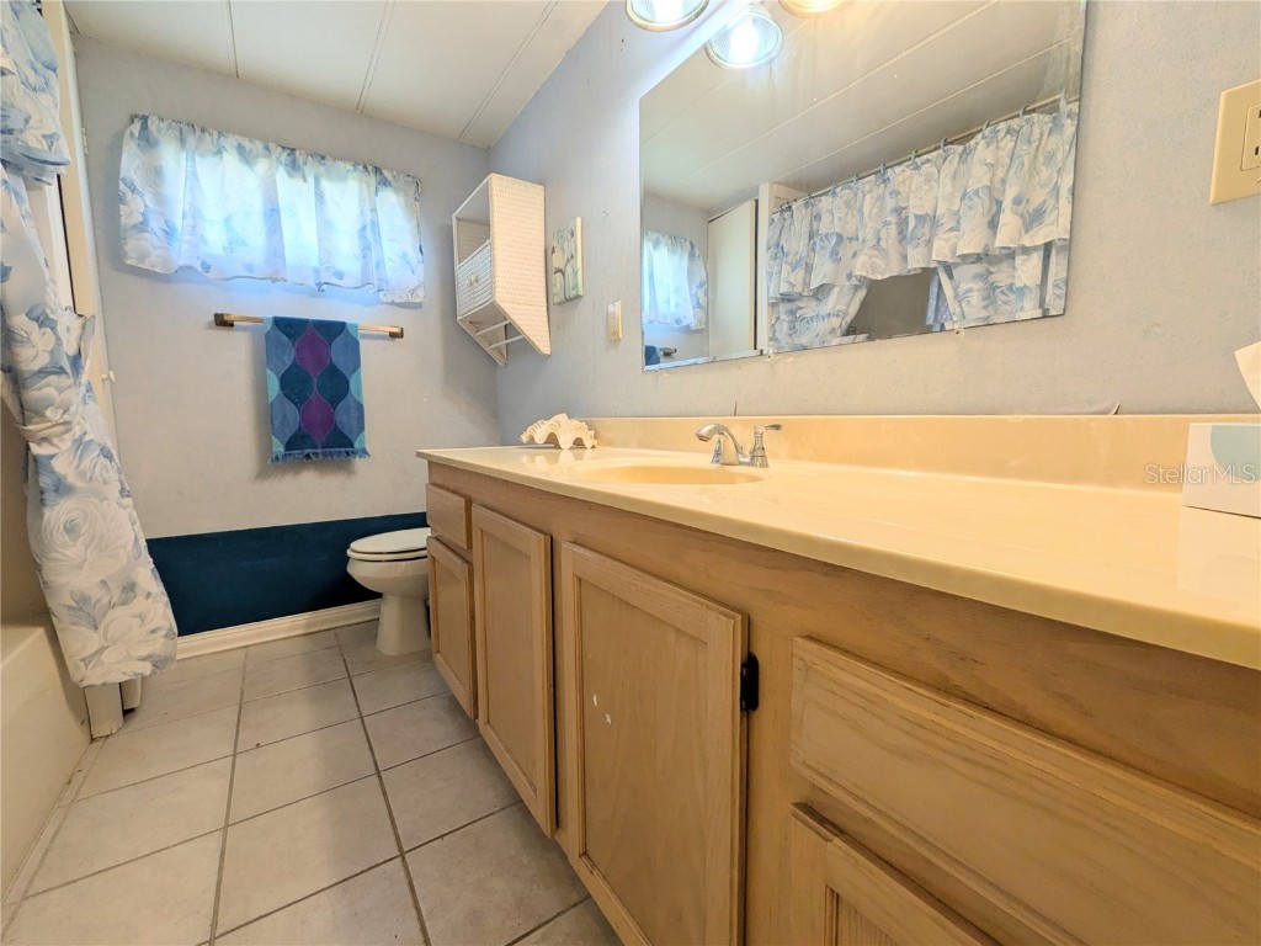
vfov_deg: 85.7
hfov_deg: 102.1
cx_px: 630
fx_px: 510
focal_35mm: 14
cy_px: 473
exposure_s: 1/120
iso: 69
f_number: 2.2
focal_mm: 1.83
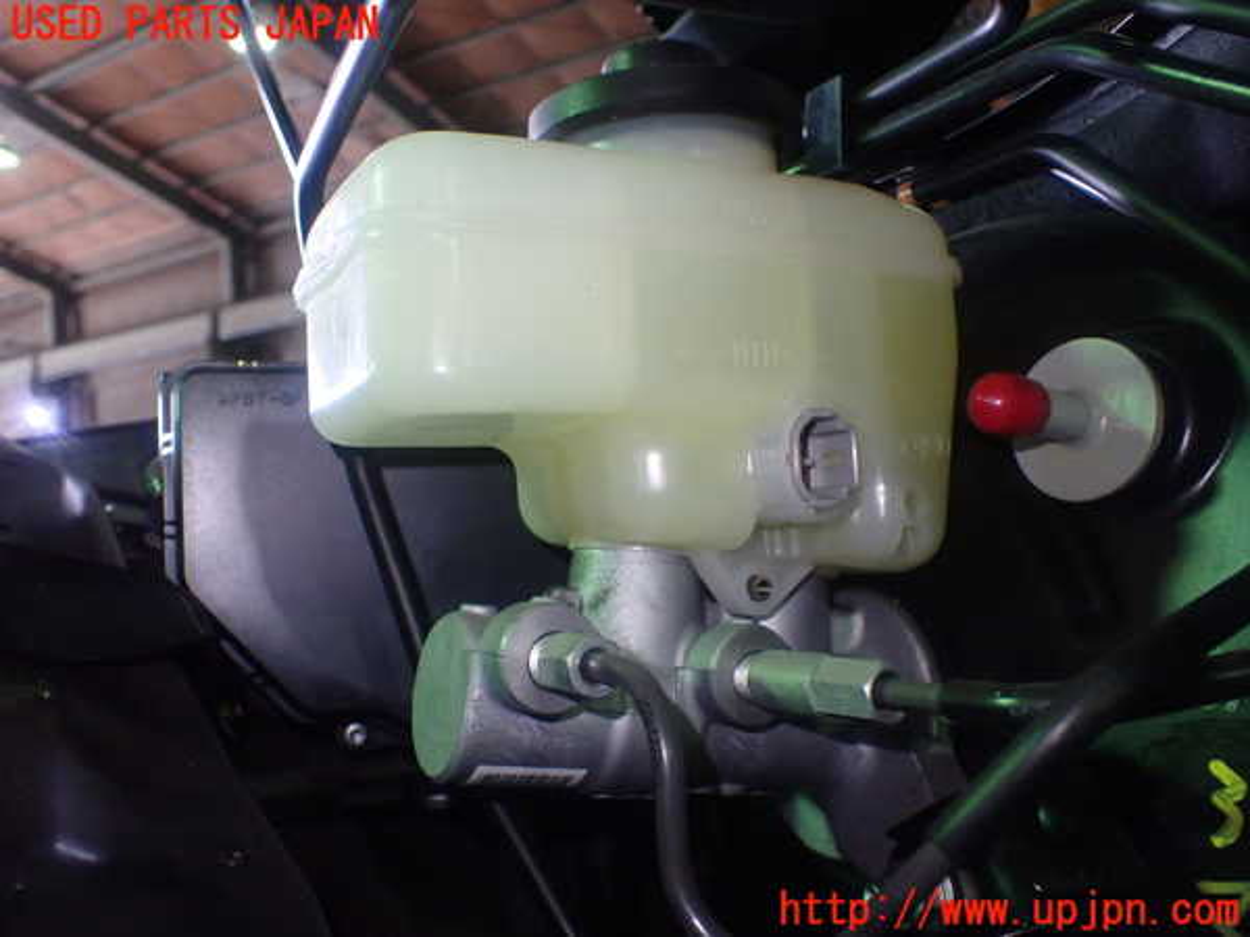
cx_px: 625
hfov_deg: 60.0
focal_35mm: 30
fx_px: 1083
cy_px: 468
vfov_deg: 46.8
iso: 640
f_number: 2.3
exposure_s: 1/125
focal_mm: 5.4
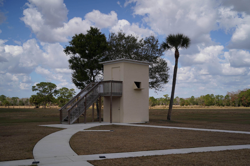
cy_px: 83
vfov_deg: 30.5
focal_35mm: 44
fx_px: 306
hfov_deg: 44.5
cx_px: 125
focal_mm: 44
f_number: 2.8
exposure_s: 1/3200
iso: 100
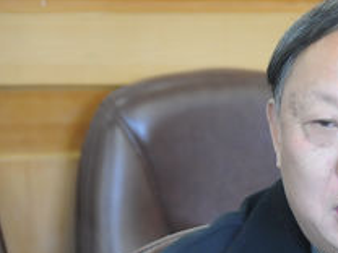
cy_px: 206
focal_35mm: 332
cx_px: 486
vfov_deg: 4.5
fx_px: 3242
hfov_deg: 5.9
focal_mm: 80
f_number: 5
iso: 1600
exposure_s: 1/13
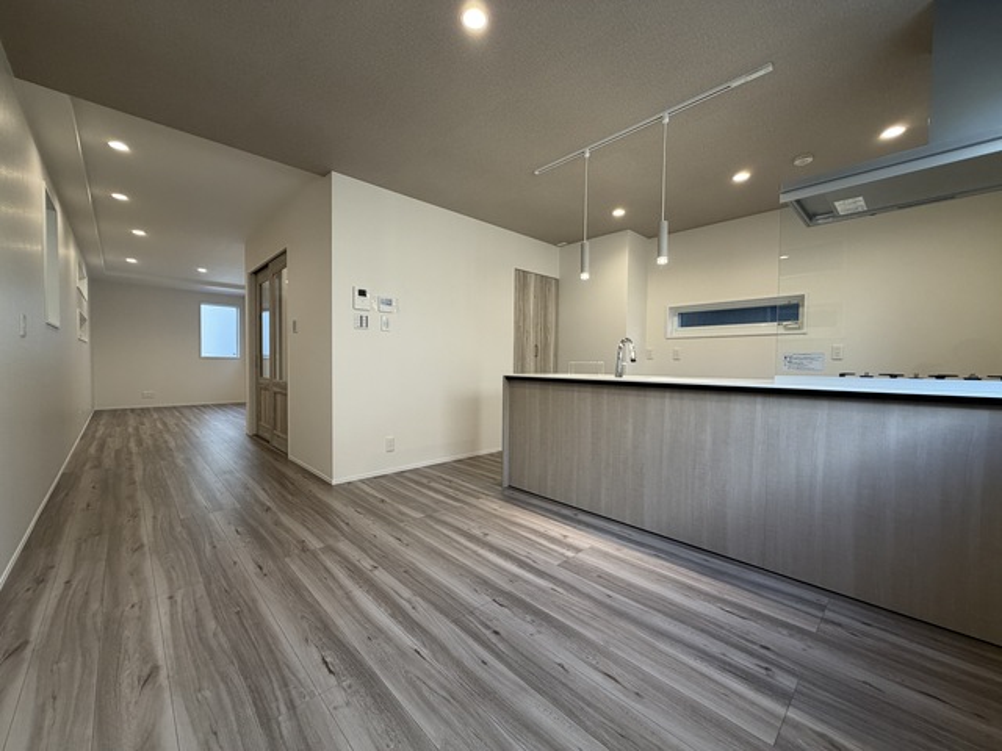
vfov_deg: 85.7
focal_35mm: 14
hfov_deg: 102.1
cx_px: 501
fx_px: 405
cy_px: 376
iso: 200
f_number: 2.2
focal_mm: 2.22
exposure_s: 1/120
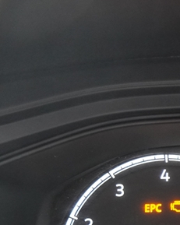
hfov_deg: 10.3
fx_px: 897
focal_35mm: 135
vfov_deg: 14.0
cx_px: 386
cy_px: 242
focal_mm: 27
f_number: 2.8
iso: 2000
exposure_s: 1/160
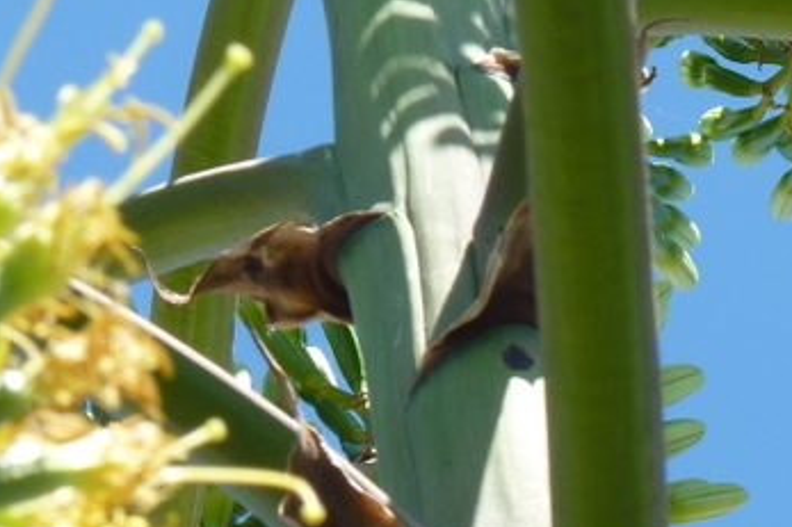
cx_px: 653
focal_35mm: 668
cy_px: -43
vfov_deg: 2.1
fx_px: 14688
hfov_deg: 3.1
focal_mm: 41.2
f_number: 4.5
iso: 80
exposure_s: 1/250
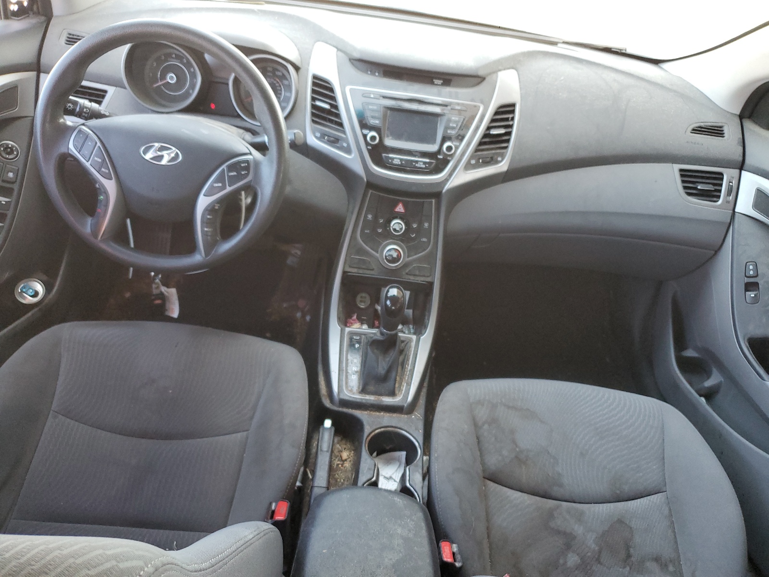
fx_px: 578
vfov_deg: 53.1
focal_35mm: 26
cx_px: 384
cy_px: 288
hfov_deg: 67.3
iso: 127
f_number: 1.5
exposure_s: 1/60.2
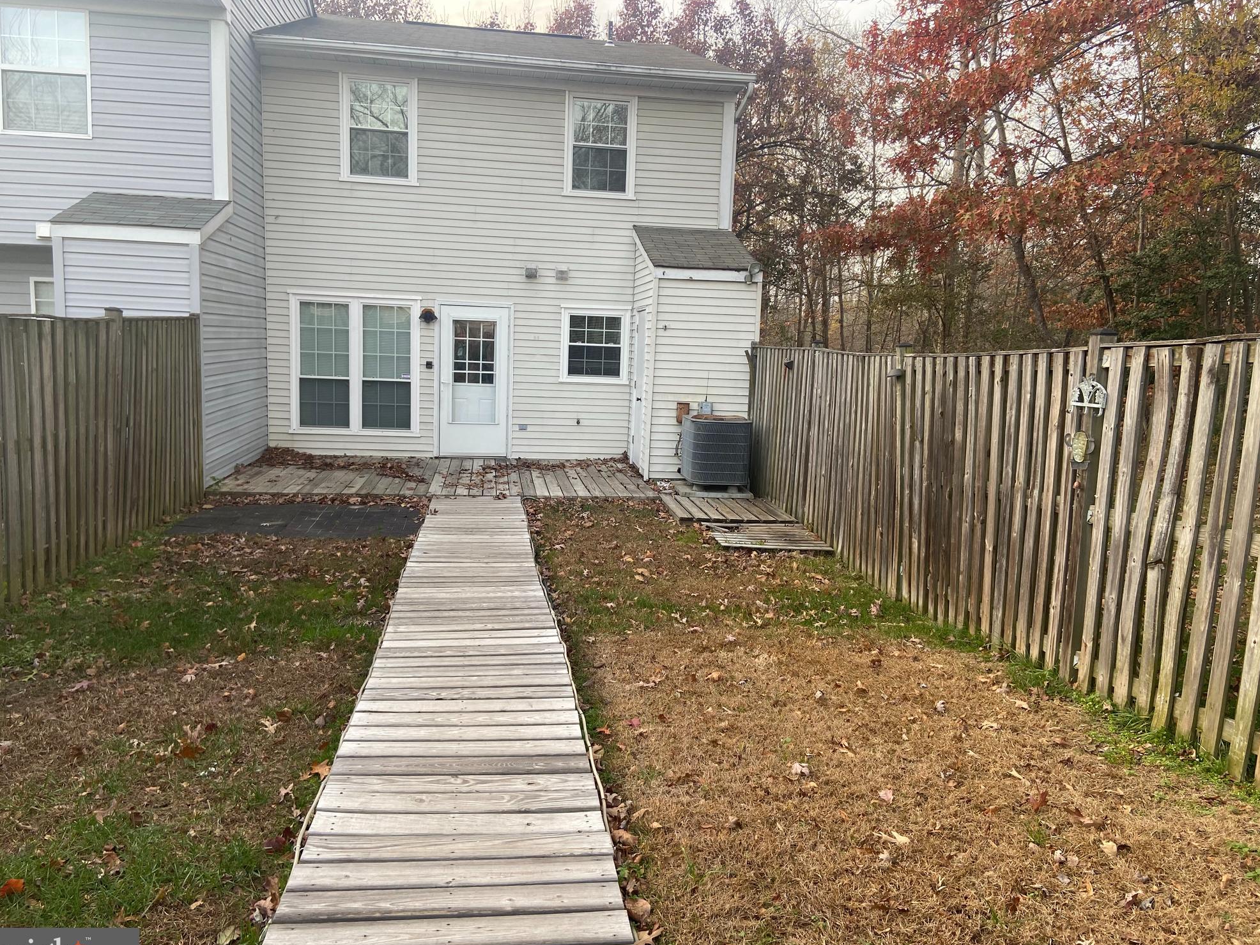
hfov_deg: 65.3
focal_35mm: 27
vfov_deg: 51.3
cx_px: 634
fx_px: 983
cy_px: 489
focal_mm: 4.25
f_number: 1.8
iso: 50
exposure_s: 1/122
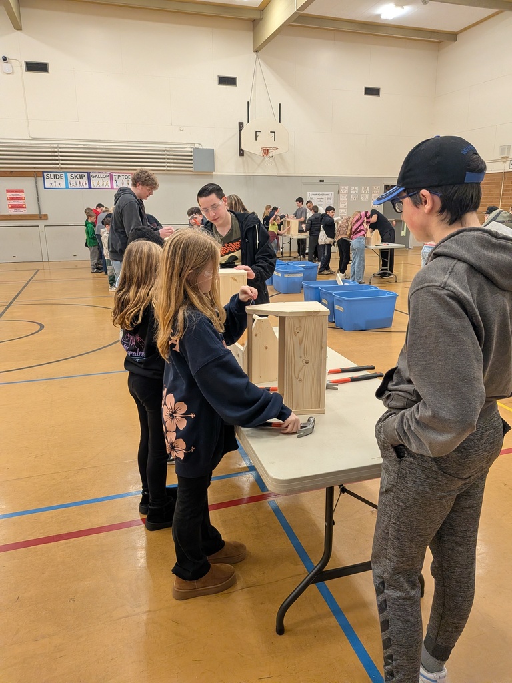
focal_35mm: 24
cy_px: 342
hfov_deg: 56.8
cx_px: 256
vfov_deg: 71.6
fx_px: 473
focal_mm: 4.53
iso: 788
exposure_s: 1/415
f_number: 1.7
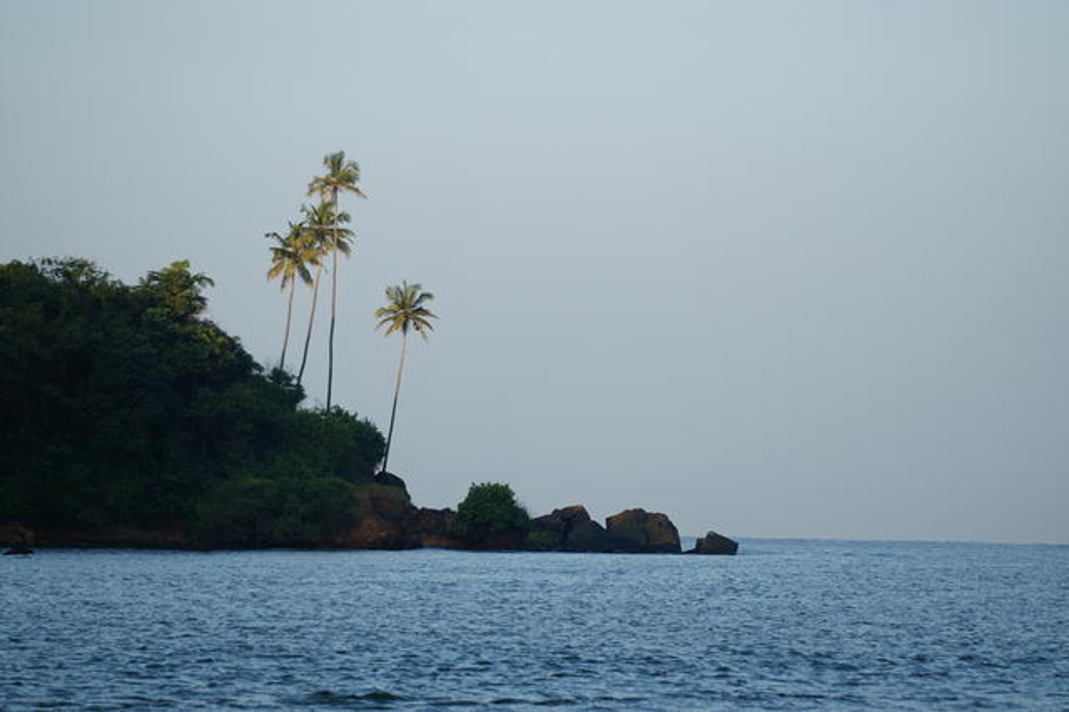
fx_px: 5342
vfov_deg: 7.6
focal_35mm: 180
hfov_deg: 11.4
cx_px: 534
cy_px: 356
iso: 100
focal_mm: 120
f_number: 5.6
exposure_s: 1/400
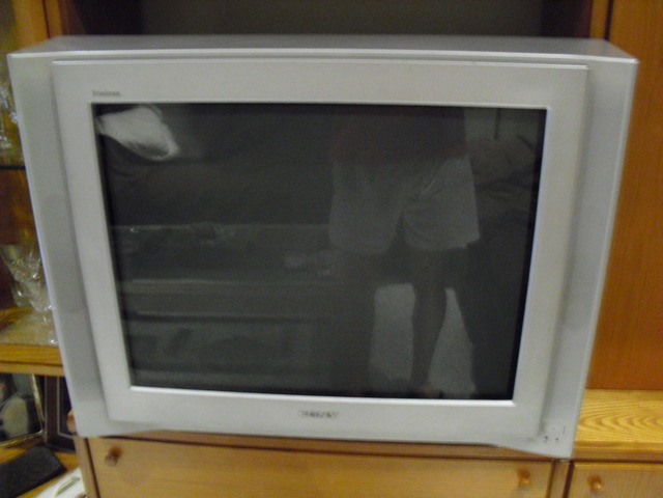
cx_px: 332
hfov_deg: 51.4
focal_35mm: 36
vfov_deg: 39.7
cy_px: 249
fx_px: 690
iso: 800
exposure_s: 1/8
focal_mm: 6.3
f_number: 3.1
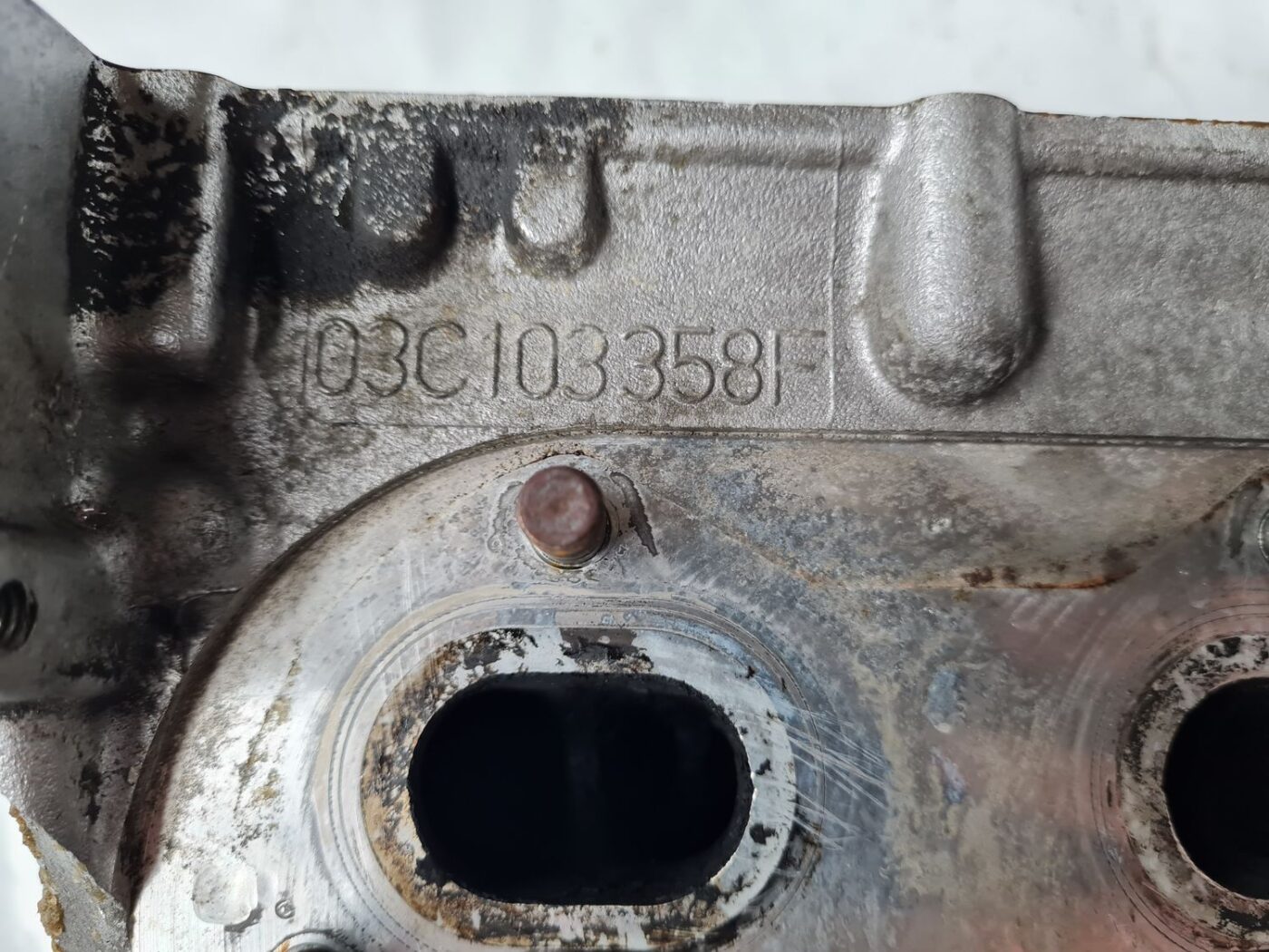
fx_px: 953
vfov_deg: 53.1
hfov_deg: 67.3
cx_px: 634
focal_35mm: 26
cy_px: 476
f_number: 1.8
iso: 125
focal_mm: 5.4
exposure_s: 1/100
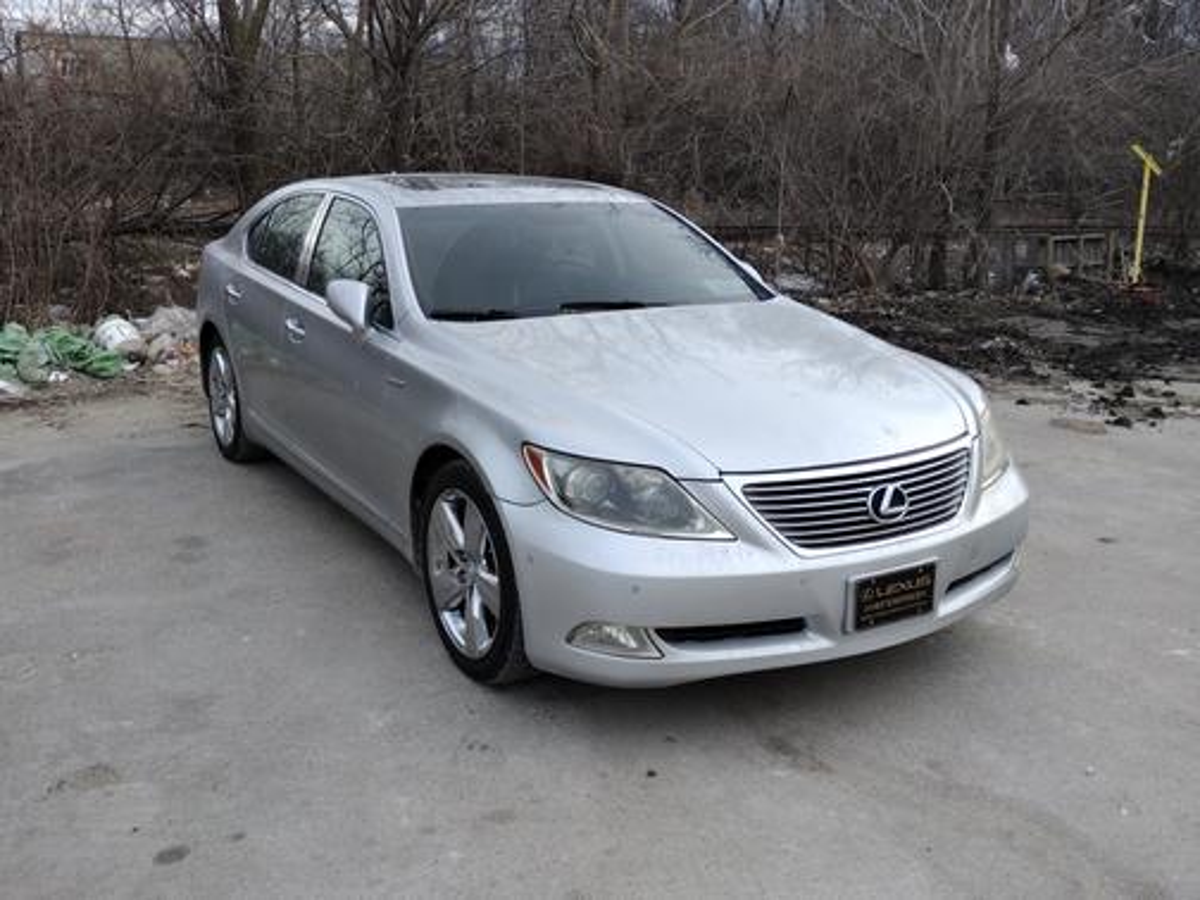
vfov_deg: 51.4
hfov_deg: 65.3
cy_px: 450
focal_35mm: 27
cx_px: 600
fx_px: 936
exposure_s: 1/310
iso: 100
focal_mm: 4.71
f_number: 1.7
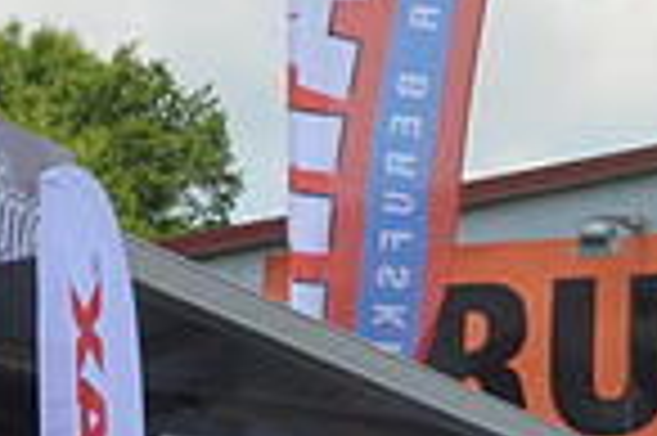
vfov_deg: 3.8
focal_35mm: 354
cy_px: 1052
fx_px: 6453
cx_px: -806
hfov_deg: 5.7
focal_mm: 32
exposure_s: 1/640
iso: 800
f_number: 13
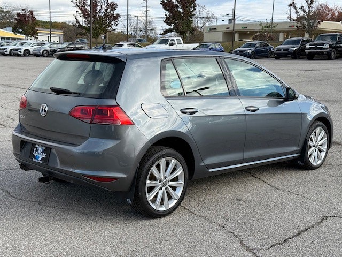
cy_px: 128
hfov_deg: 39.7
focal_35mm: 48
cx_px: 171
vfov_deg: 30.3
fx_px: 474
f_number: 1.78
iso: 64
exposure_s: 1/2033
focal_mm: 6.76
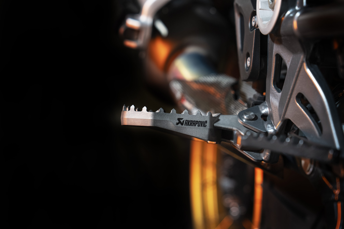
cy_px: 114
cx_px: 172
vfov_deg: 20.0
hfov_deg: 29.7
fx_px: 650
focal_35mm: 68
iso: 500
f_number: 3.5
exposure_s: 1/60
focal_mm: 68
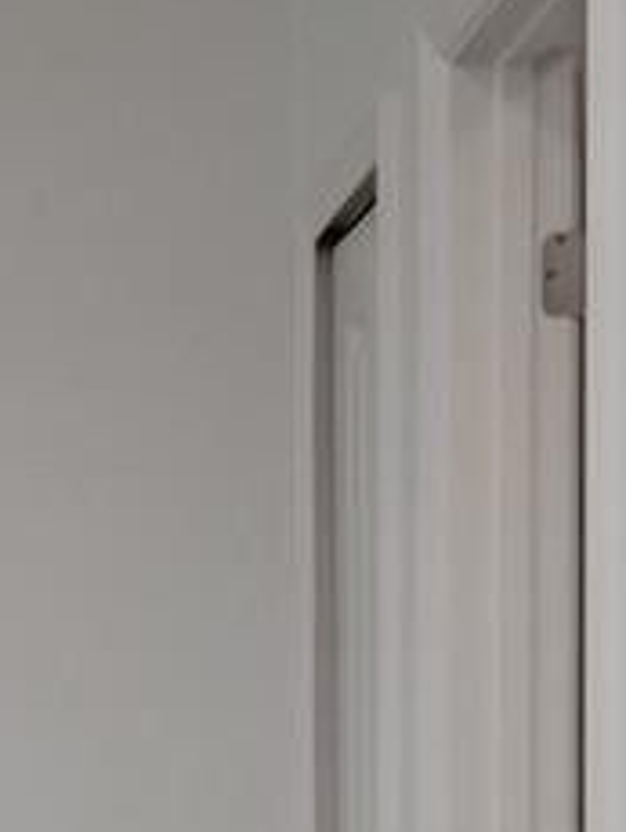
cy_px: 980
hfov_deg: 7.4
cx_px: -1654
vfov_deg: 12.1
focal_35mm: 160
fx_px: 3851
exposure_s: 1/30
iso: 400
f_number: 8
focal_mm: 16
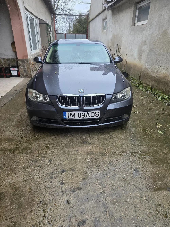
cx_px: 85
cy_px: 114
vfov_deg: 73.9
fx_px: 151
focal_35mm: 23
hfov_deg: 58.9
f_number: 1.7
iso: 160
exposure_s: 1/182
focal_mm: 6.3
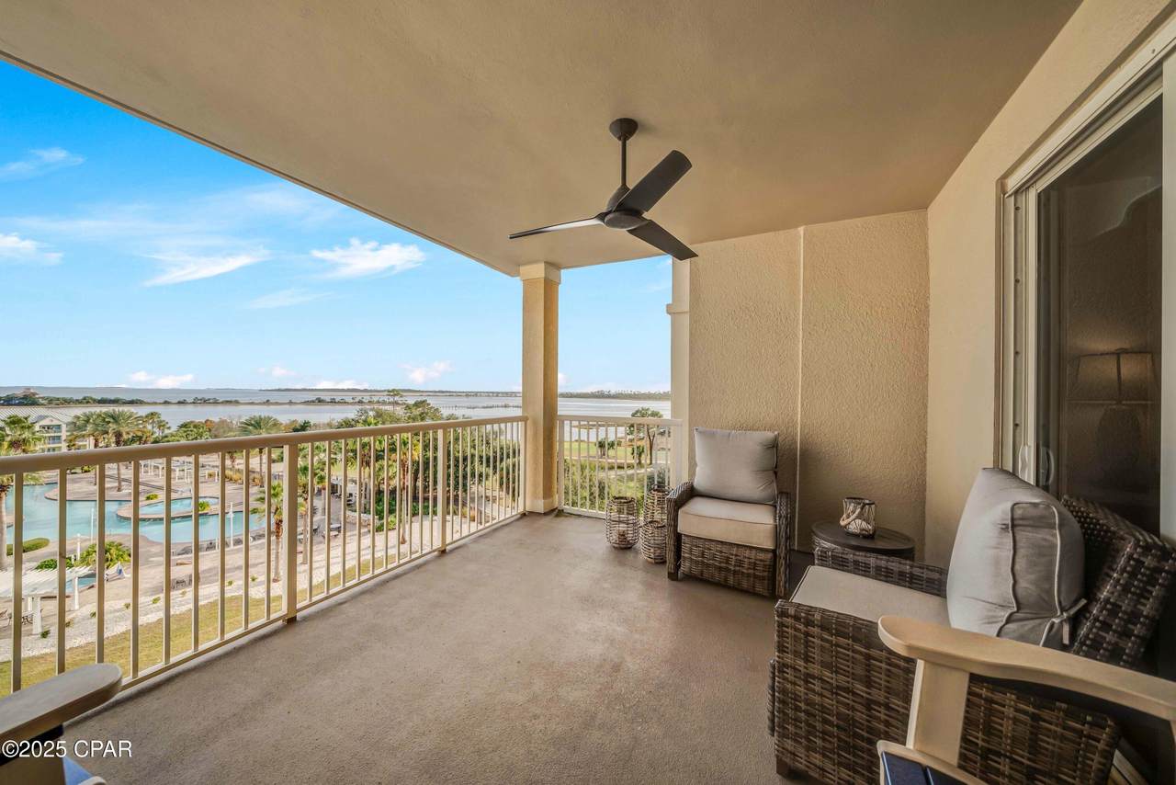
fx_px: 392
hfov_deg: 112.6
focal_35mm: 12
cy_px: 392
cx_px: 588
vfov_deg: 90.0
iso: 100
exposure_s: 1/400
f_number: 5.6
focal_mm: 12
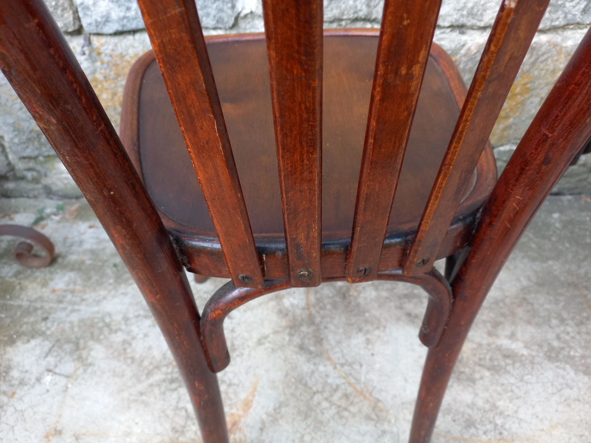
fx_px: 427
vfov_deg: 54.9
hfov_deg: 69.4
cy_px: 222
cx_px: 296
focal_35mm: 25
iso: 80
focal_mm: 4.65
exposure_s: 1/50
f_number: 1.8
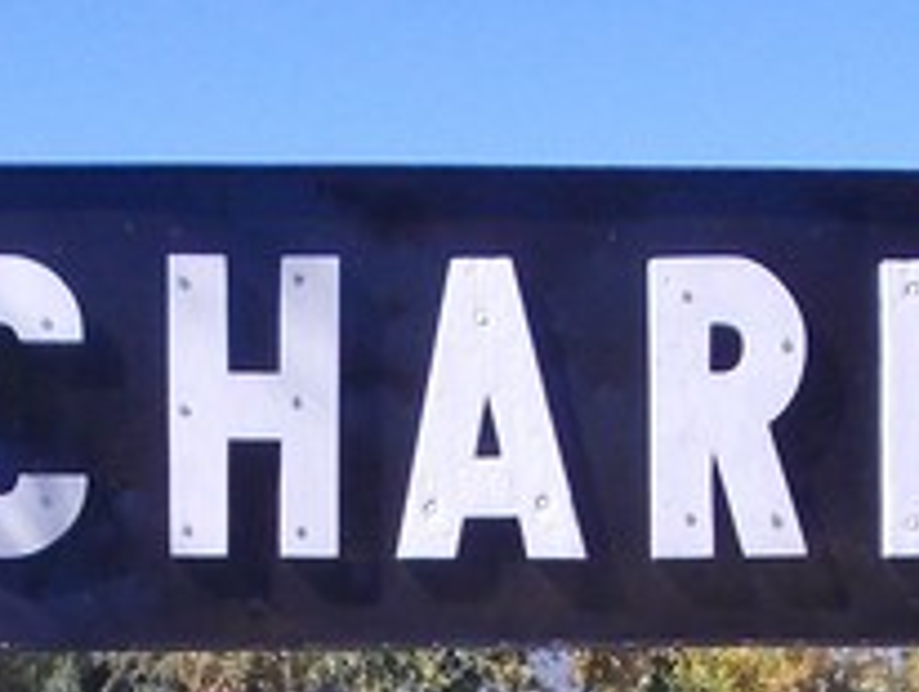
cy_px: 1058
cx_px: 330
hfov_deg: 14.0
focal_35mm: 141
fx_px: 3748
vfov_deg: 10.2
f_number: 6.2
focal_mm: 5.3
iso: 80
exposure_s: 1/200
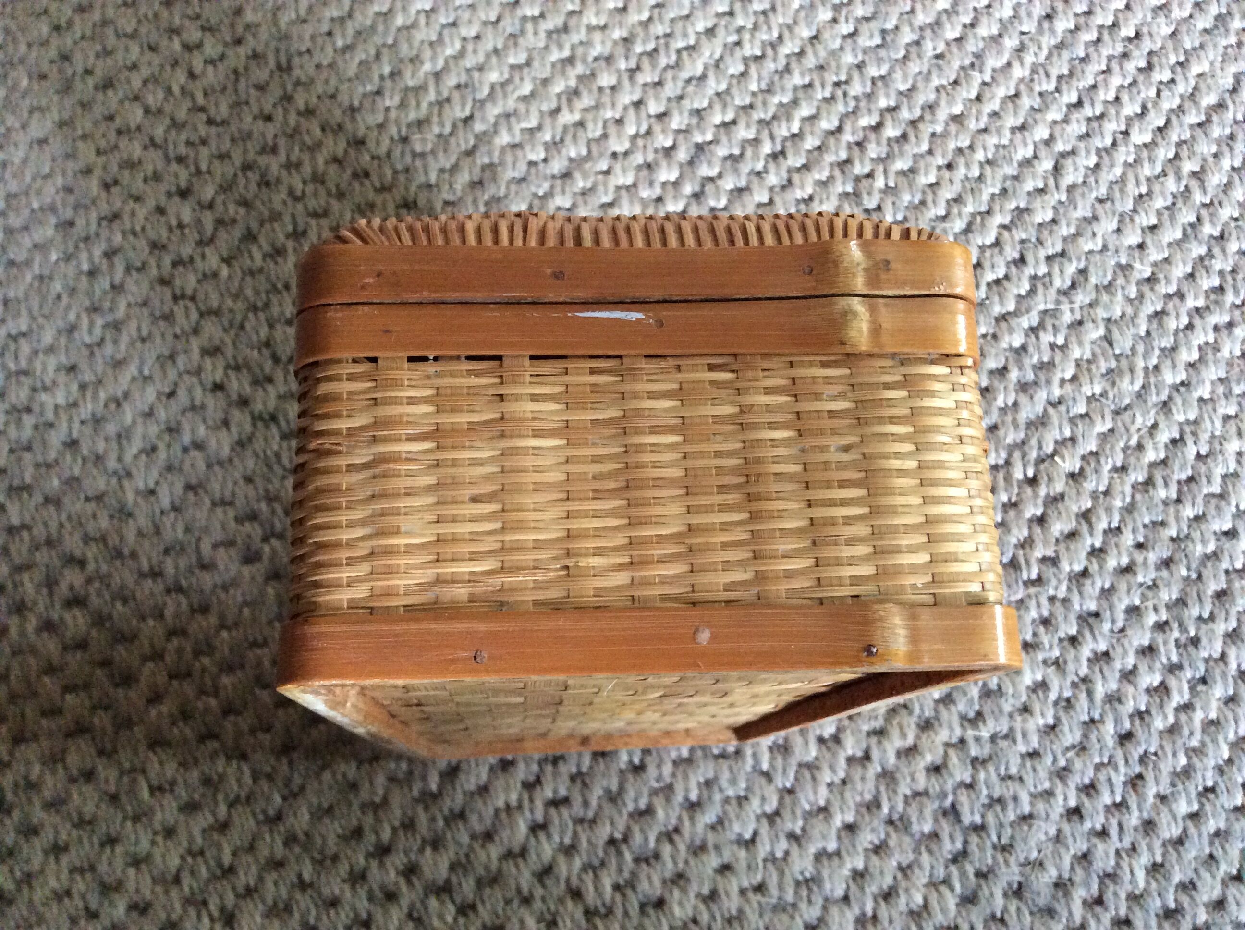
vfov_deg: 44.1
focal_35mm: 32
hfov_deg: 56.9
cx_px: 622
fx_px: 1149
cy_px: 465
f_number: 2.4
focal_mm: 3.3
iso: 320
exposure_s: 1/25
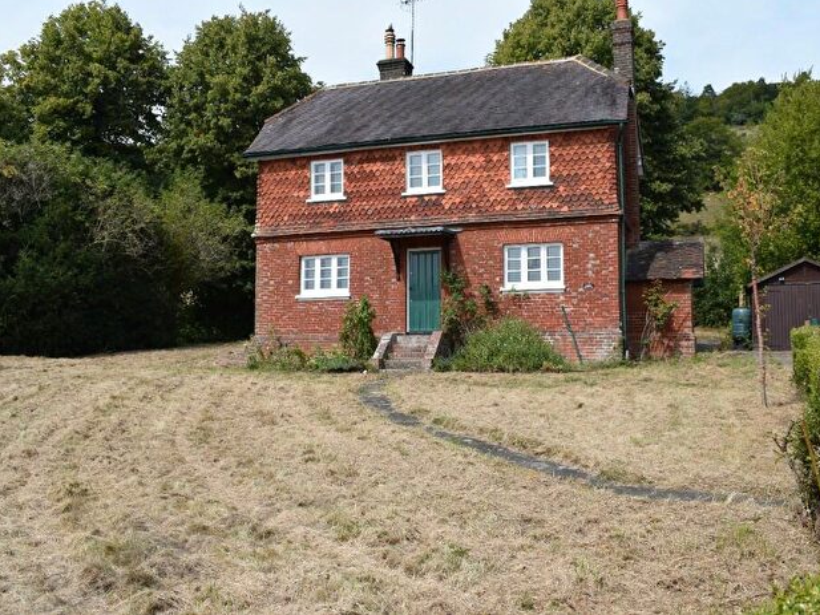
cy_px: 306
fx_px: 853
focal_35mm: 36
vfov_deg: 39.7
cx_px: 399
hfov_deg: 51.3
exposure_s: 1/320
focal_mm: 22
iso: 200
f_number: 9
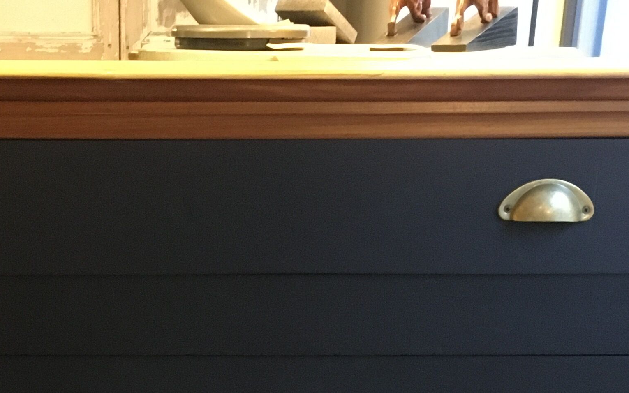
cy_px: 588
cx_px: 166
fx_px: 1388
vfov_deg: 15.0
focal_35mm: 81
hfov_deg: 25.3
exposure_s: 1/17
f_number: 2.2
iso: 250
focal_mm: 4.15
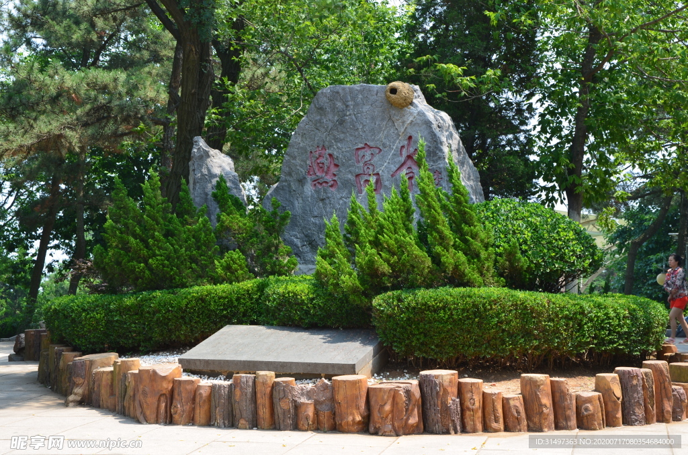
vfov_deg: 18.8
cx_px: 344
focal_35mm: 72
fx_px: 1373
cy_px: 228
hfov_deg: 28.1
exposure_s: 1/80
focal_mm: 48
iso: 100
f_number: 9
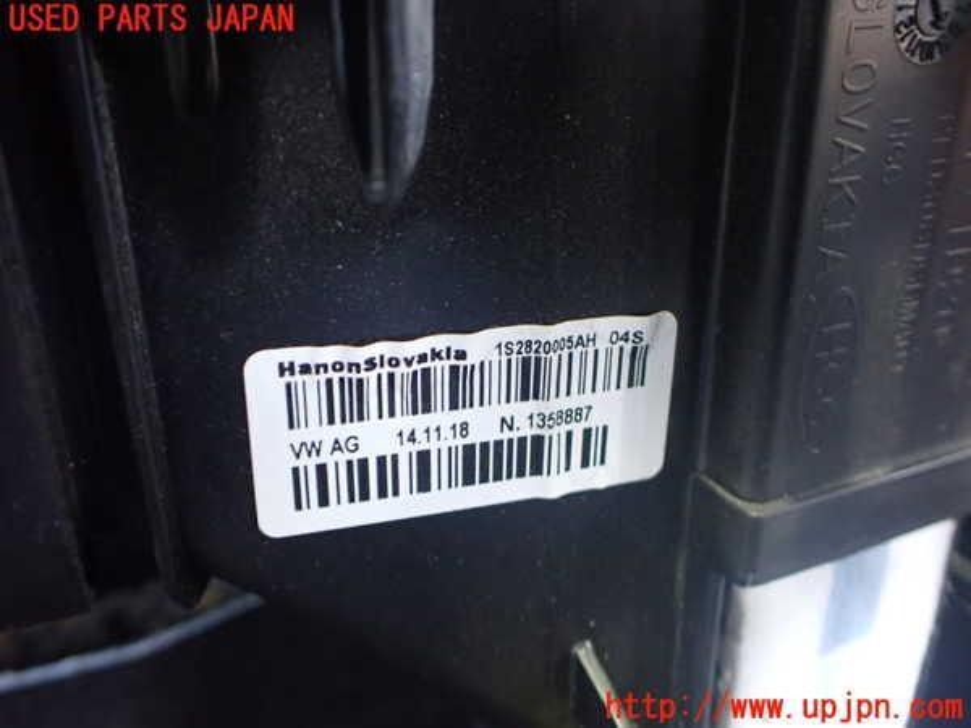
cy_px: 364
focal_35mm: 30
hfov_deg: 60.0
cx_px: 486
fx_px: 842
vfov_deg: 46.8
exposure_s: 1/30
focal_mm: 5.4
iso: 1000
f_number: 2.3
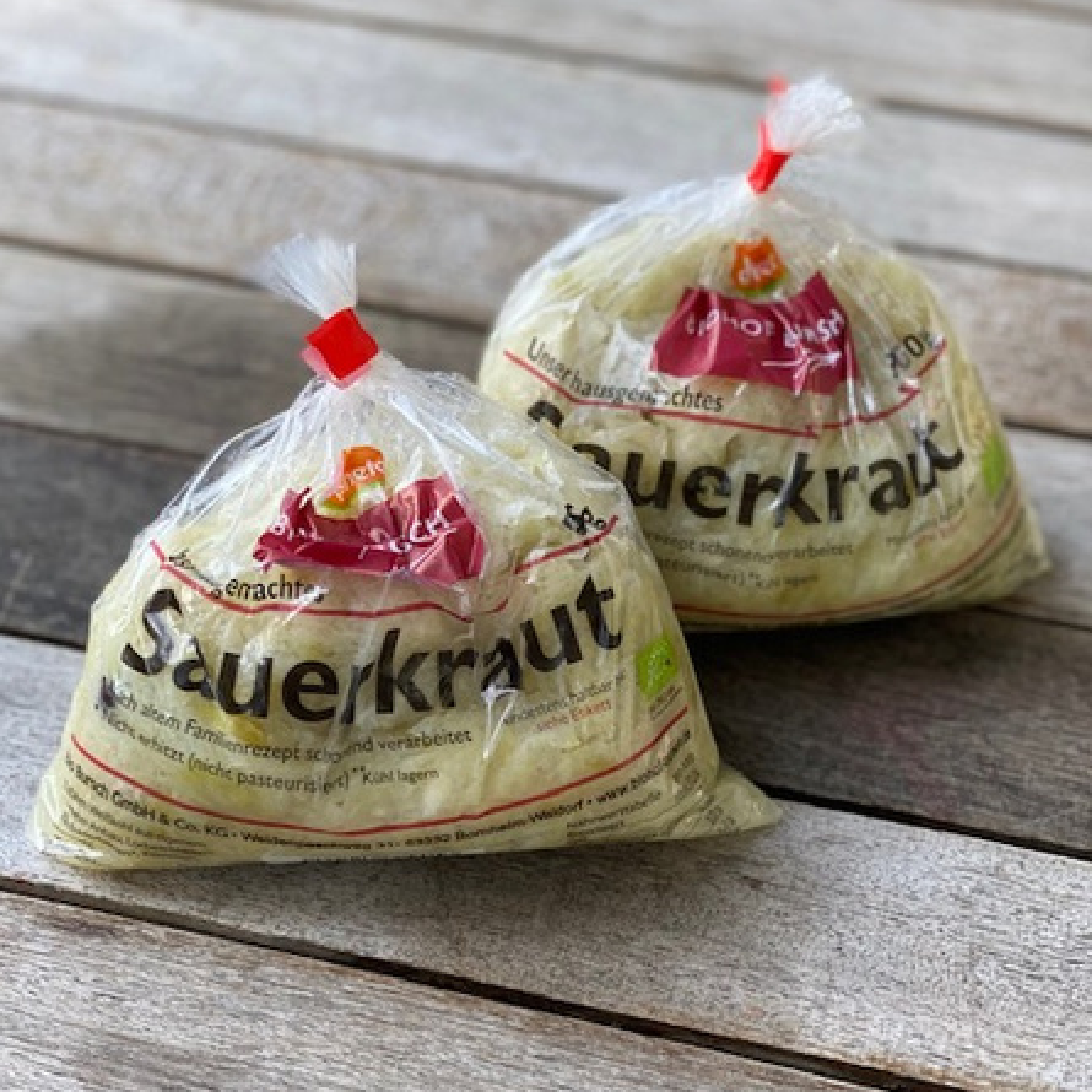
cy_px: 510
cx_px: 542
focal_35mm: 62
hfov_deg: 27.7
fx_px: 2213
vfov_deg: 27.7
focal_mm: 6
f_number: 2
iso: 50
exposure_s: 1/122
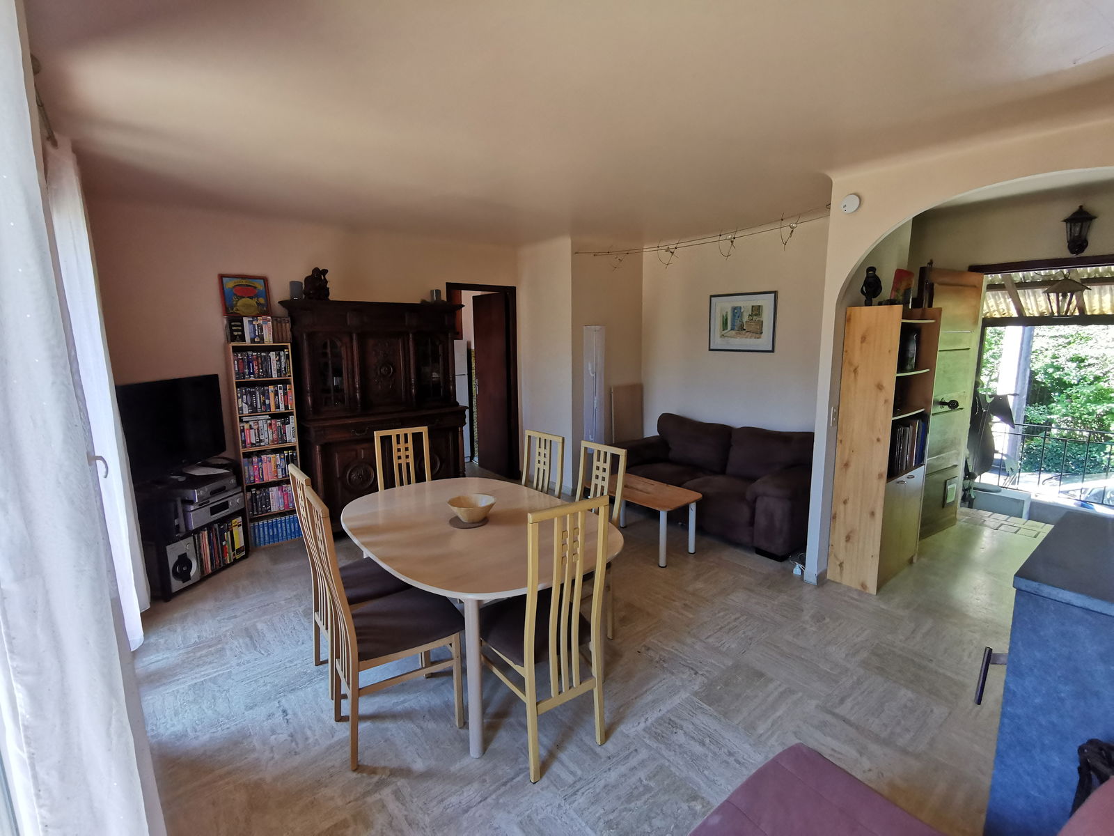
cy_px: 418
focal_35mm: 16
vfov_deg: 78.1
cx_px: 557
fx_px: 515
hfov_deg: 94.5
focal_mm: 2.35
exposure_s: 1/50
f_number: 2.2
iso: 125
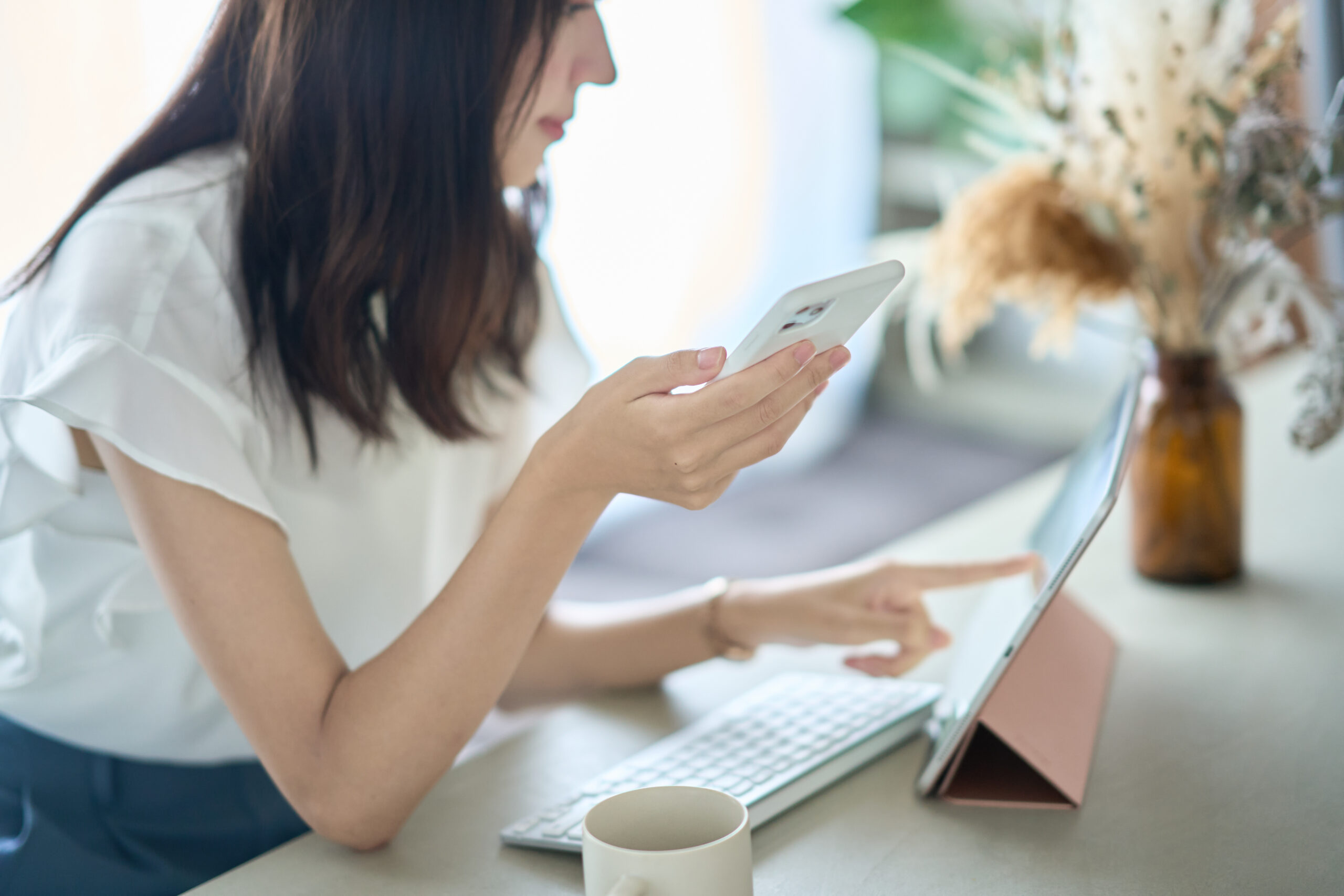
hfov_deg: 23.9
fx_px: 3173
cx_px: 672
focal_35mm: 85
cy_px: 448
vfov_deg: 16.1
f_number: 1.4
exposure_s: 1/125
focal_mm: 85
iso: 400
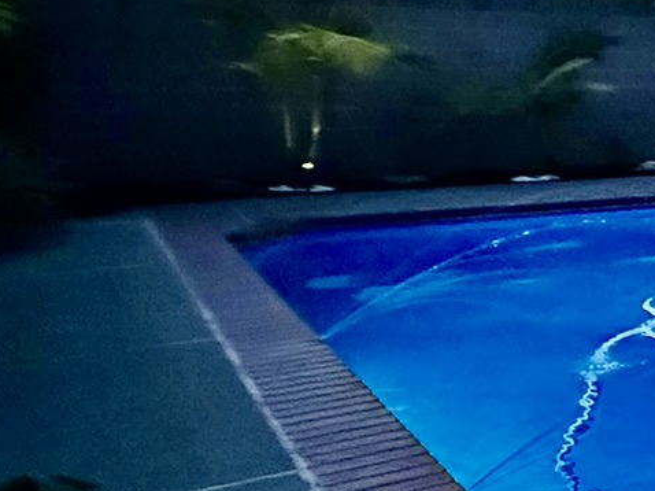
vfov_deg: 24.2
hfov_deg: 21.0
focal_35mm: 60
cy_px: 144
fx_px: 1135
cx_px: 1199
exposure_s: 1/40
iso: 1250
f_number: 2.2
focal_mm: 2.22
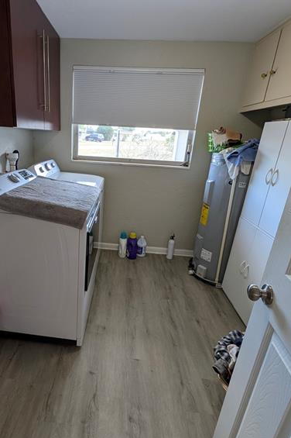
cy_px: 211
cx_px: 100
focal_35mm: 17
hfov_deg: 68.6
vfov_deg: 93.3
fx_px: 206
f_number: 1.7
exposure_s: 1/120
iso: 103
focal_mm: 2.02
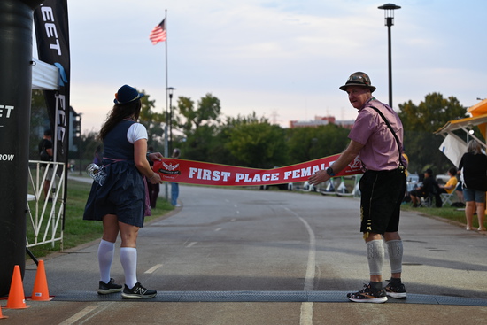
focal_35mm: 70
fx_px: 947
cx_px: 244
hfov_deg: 28.8
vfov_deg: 19.5
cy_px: 162
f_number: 3.2
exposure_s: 1/250
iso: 400
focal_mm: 70
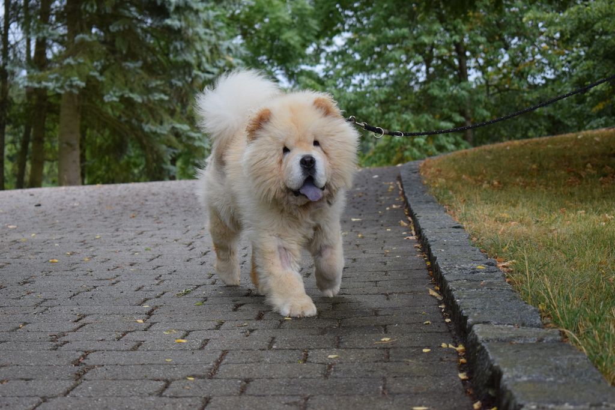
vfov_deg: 16.6
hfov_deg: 24.6
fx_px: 1409
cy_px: 205
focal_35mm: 82
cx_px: 308
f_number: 5.6
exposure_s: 1/800
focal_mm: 55
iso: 800
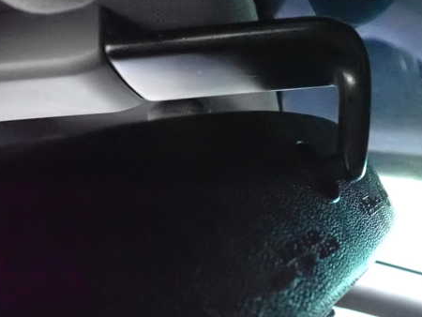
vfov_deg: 36.0
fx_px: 488
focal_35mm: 40
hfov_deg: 46.3
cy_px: 175
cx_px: 267
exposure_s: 1/125
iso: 6400
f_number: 2.3
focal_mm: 5.4
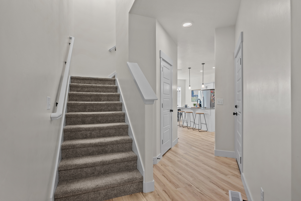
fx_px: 155
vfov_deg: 66.0
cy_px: 100
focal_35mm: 18
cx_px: 150
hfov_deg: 88.4
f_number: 8
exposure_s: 1/2
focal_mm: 18.5
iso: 500
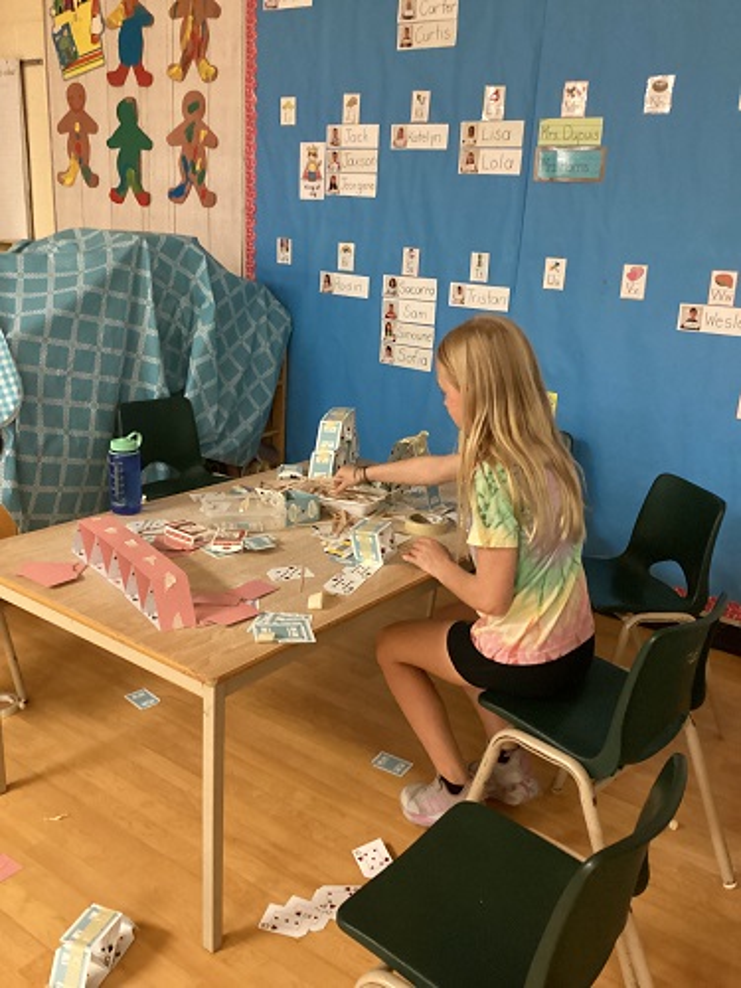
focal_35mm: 31
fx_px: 885
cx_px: 370
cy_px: 494
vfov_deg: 58.4
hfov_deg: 45.4
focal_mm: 3.3
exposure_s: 1/30
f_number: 2.4
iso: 500
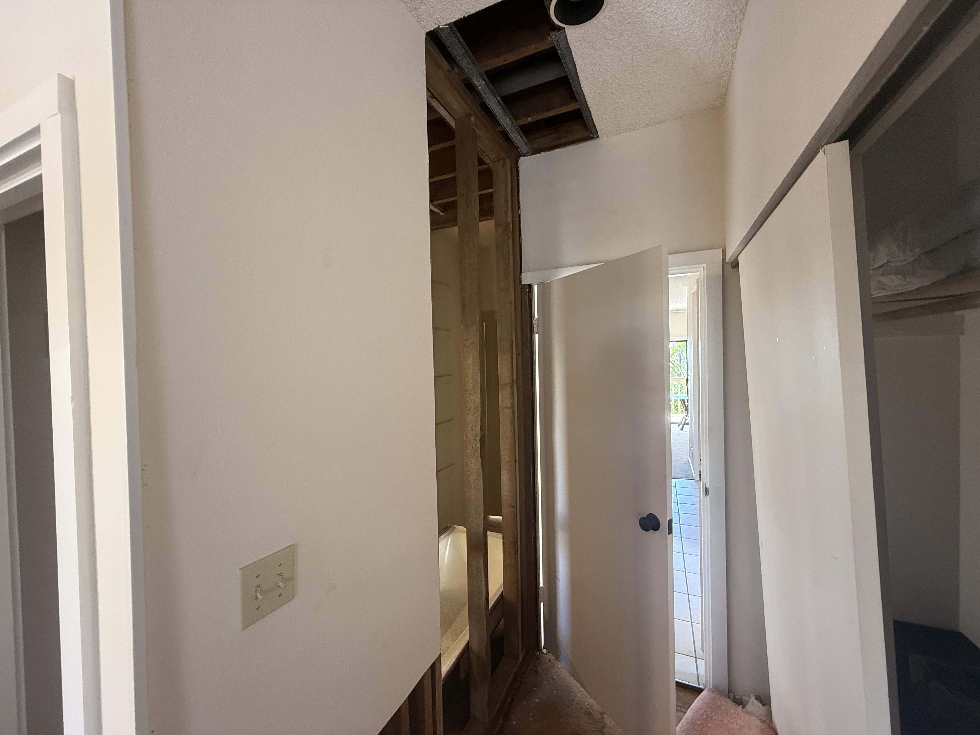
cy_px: 368
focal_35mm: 14
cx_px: 490
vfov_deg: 85.7
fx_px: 396
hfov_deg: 102.1
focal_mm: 2.22
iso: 400
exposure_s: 1/60
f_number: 2.2
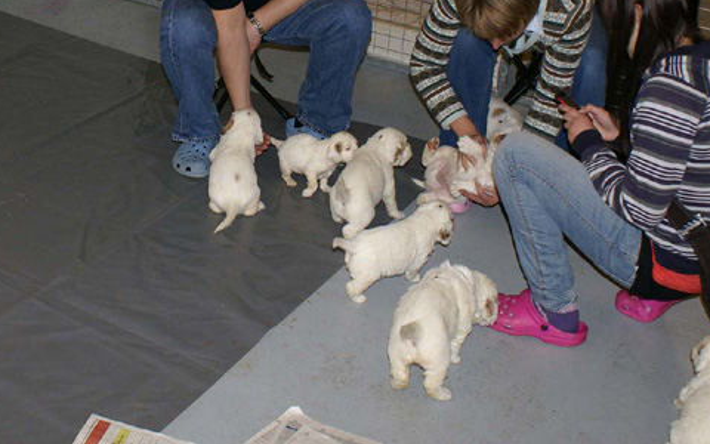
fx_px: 1084
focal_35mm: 56
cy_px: 104
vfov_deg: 22.9
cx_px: 250
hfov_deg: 36.0
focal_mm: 22
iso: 400
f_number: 5.6
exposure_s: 1/60
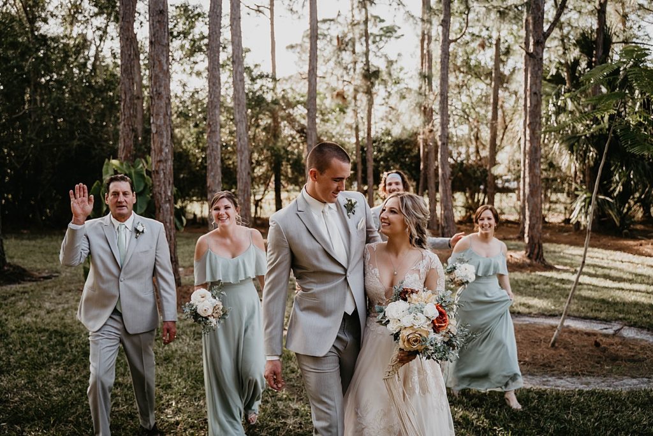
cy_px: 218
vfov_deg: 38.9
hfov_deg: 55.8
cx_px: 326
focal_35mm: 34
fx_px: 617
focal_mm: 34
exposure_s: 1/640
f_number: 2.8
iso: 400
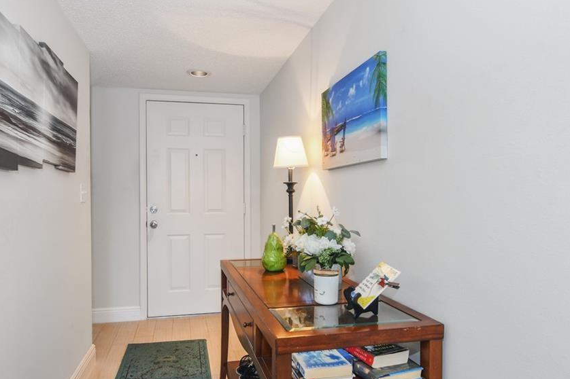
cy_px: 195
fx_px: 348
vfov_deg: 57.2
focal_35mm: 22
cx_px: 270
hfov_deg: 78.5
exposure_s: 1/20
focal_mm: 12
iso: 400
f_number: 8
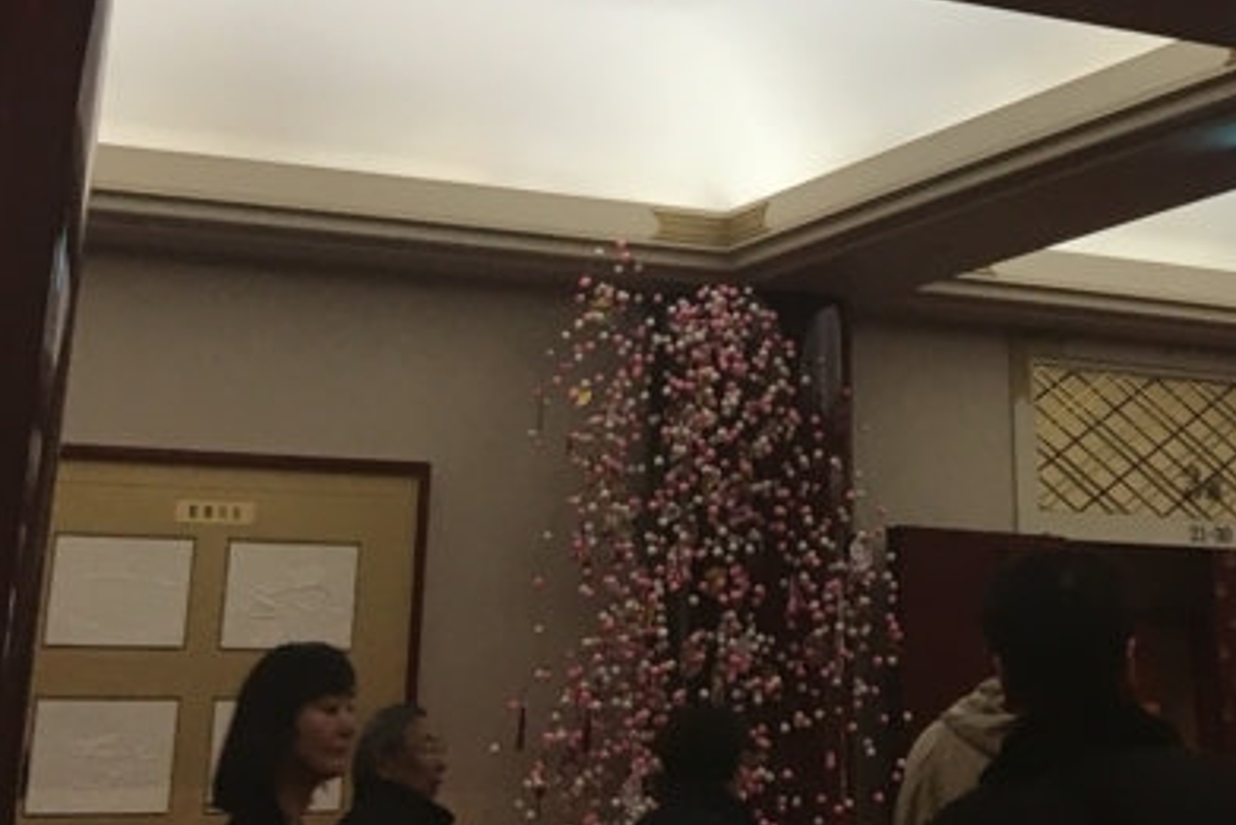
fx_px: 2713
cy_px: -480
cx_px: 933
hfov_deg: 25.3
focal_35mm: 79
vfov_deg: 15.7
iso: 32
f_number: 2.2
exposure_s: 1/30
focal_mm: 4.15
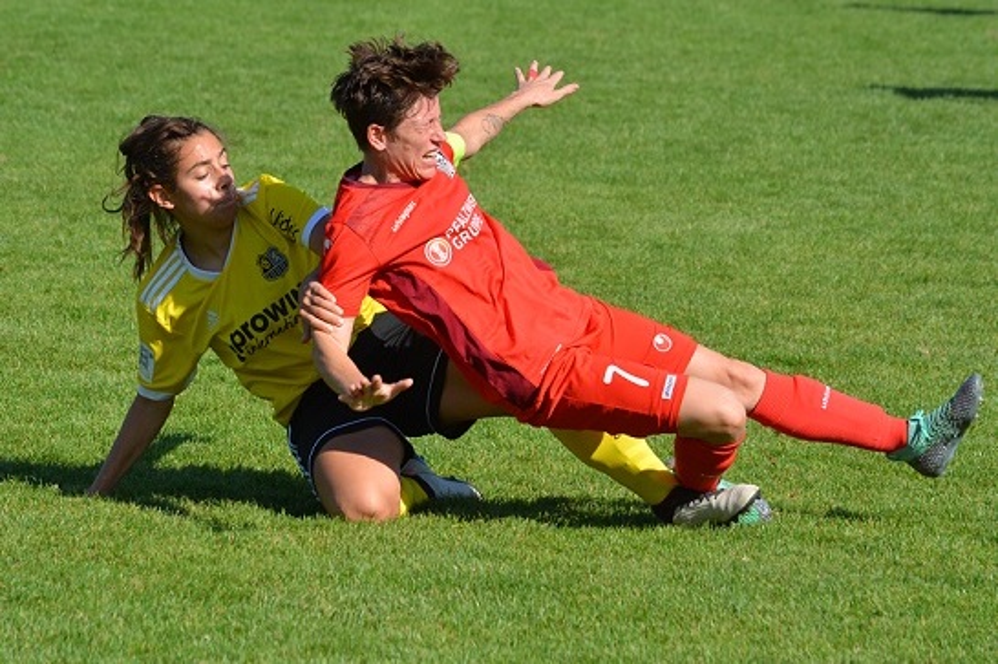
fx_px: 6232
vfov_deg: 6.1
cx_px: 499
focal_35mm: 225
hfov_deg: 9.2
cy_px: 332
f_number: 8
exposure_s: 1/2000
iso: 400
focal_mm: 150
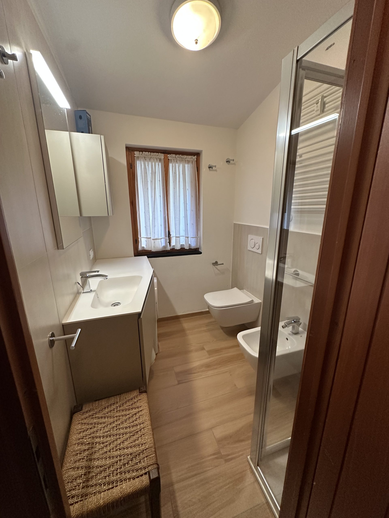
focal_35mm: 14
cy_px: 259
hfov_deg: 85.7
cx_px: 194
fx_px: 210
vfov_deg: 102.1
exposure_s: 1/100
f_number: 2.2
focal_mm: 2.22
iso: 250
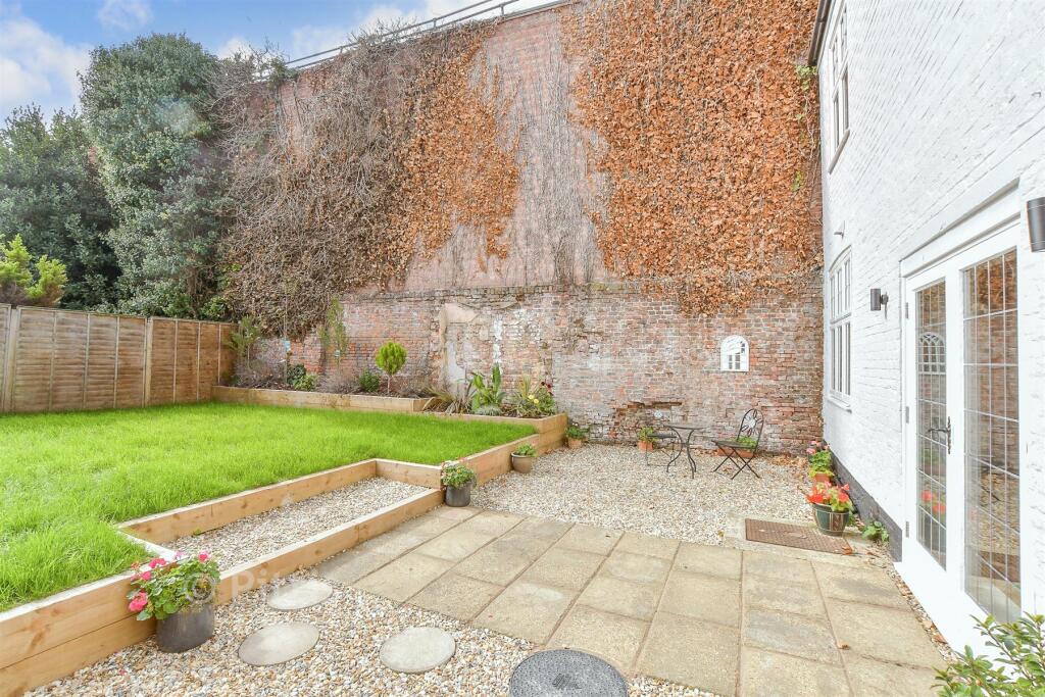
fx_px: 435
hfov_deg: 100.4
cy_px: 348
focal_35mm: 15
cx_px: 522
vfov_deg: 77.3
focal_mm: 10
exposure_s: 1/100
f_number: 8
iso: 160
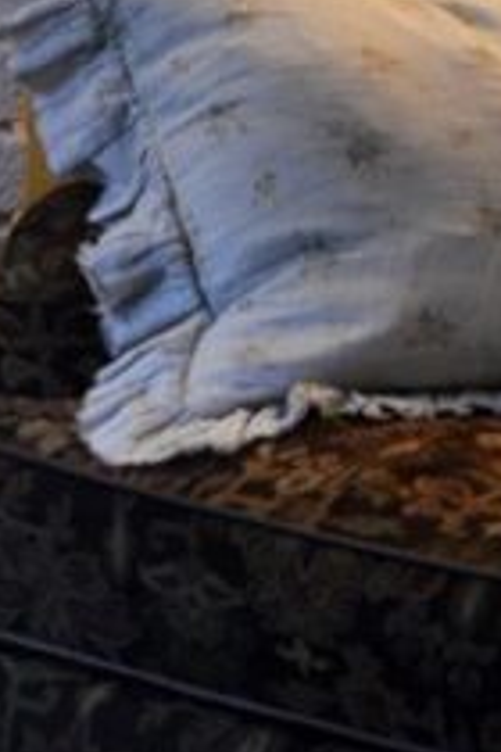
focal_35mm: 292
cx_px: -77
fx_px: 6095
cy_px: -824
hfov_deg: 4.7
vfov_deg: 6.8
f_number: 2.8
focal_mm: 40
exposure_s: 1/60
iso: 640
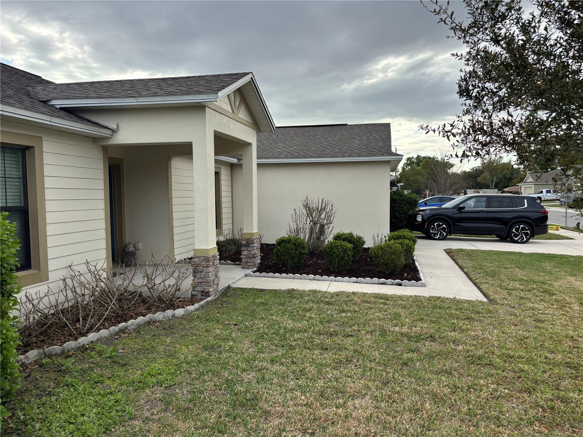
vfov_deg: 53.1
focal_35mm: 26
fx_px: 438
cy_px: 218
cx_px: 292
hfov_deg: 67.3
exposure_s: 1/1220
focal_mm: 5.96
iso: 50
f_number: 1.6
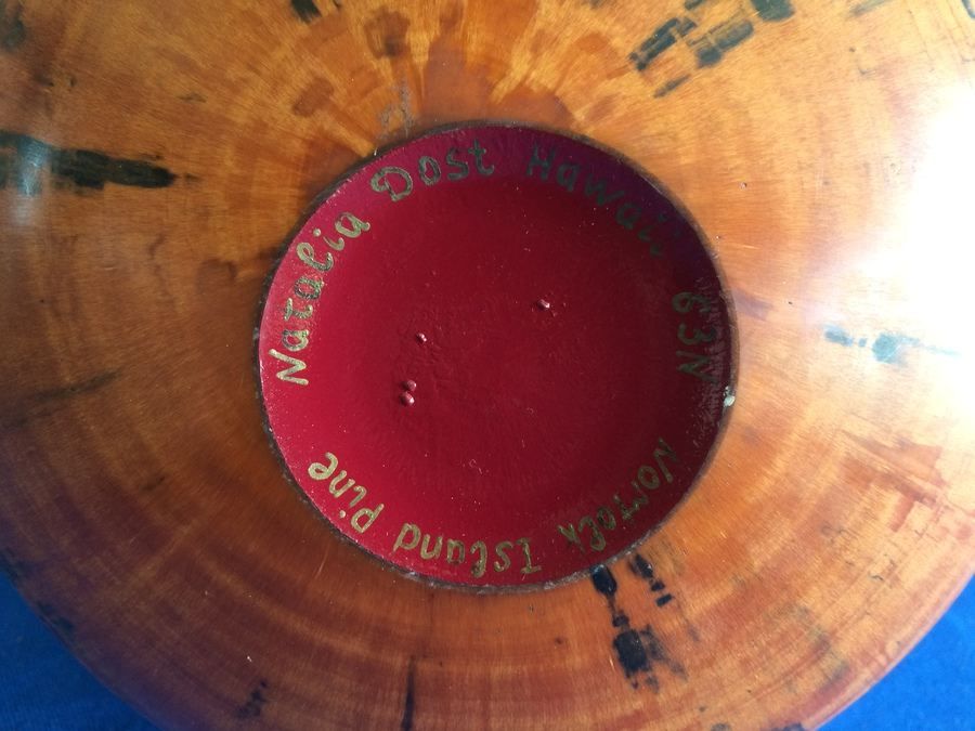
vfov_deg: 48.2
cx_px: 488
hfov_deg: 61.7
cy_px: 366
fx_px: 817
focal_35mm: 29
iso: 80
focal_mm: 4.15
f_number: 2.2
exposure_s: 1/30
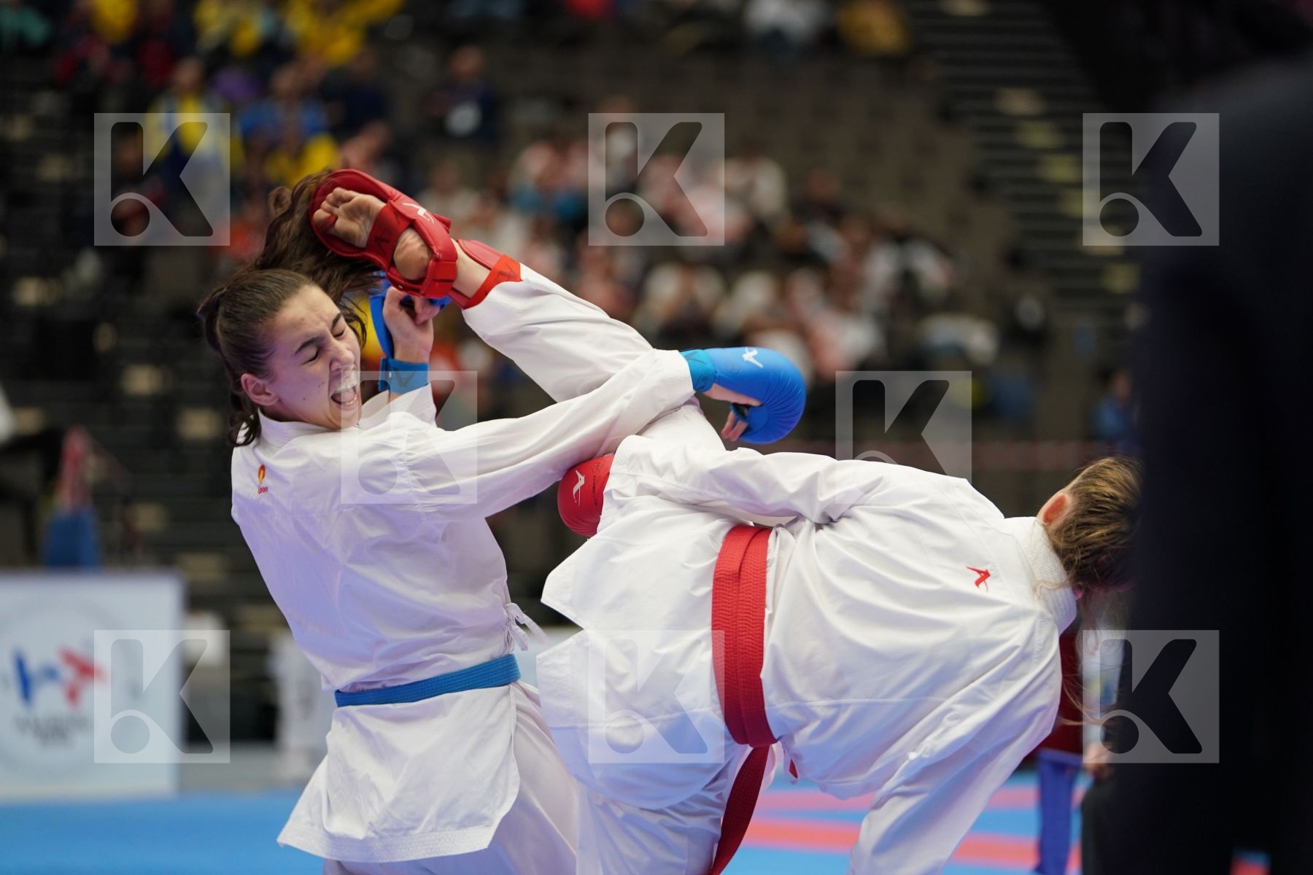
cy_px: 438
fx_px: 5872
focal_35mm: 161
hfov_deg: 12.8
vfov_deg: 8.5
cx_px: 656
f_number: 2.8
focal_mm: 161
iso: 1250
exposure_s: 1/500
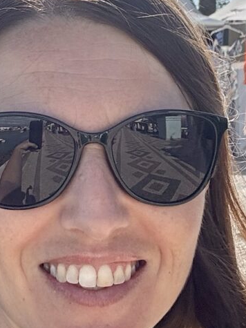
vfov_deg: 19.2
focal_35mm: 101
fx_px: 957
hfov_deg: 14.5
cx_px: 43
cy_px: 61
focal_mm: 2.69
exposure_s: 1/750
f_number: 1.9
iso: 25
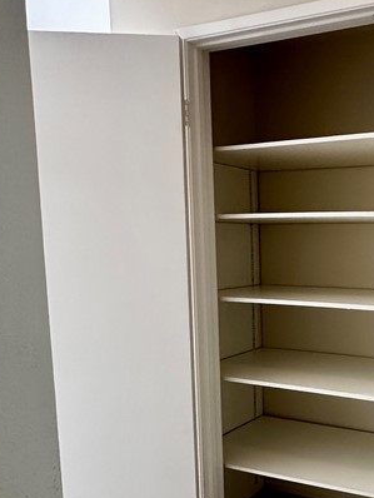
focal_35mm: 36
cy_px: 303
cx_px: 382
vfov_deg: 50.9
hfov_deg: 35.5
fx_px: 518
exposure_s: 1/60
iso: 160
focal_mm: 2.22
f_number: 2.2
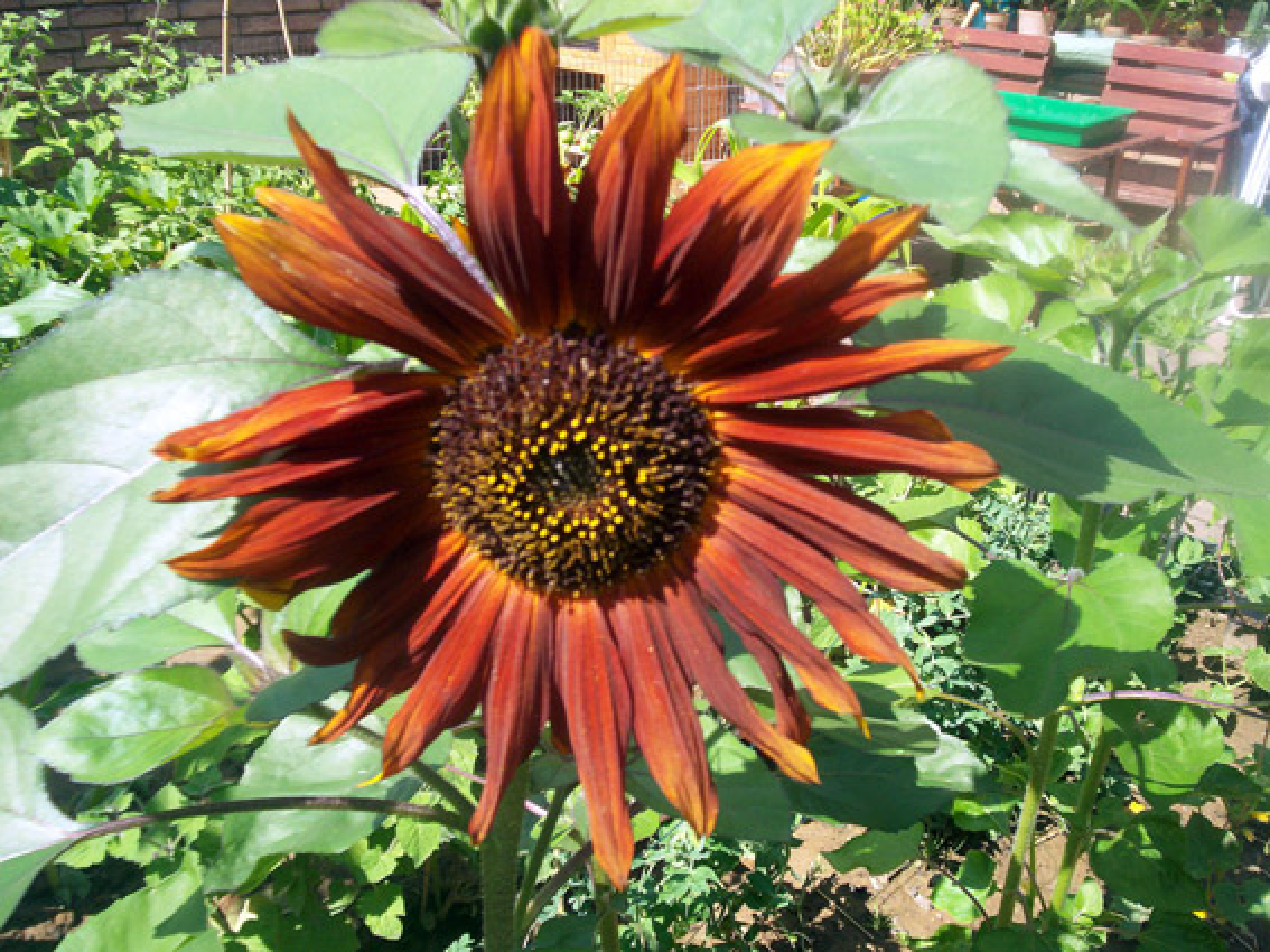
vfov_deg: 39.6
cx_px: 635
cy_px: 476
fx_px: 1320
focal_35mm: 36
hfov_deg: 51.4
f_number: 4.5
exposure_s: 1/267
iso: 100
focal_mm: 5.9
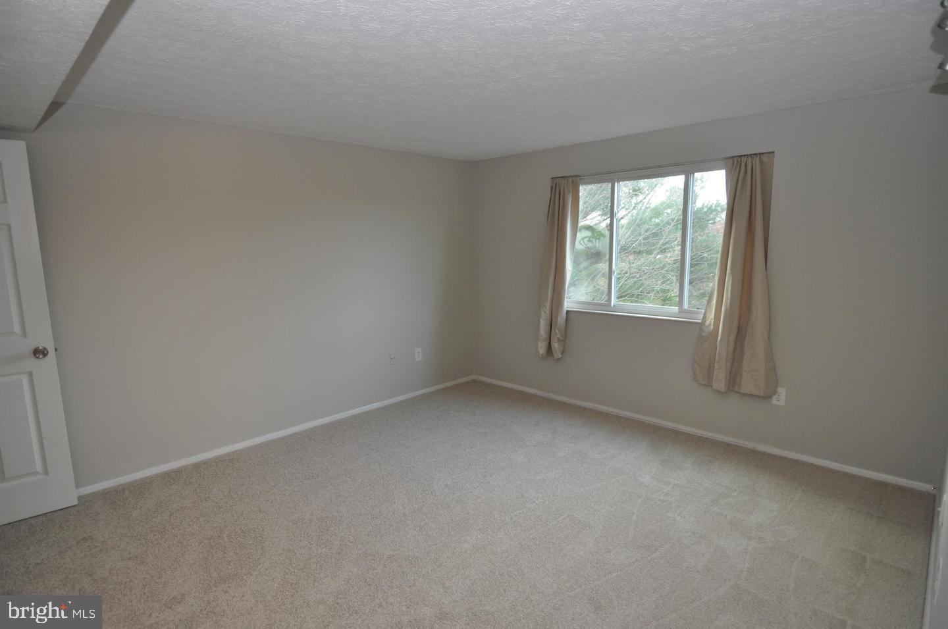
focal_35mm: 18
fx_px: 473
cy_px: 314
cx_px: 474
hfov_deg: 90.1
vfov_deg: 67.2
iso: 450
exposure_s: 1/60
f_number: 4
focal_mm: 12
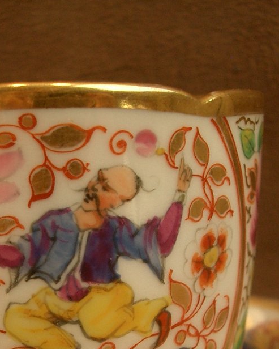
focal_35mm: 78
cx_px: 87
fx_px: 805
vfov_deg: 23.9
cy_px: 299
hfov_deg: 19.6
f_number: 2.8
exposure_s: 1/60
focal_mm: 6.8
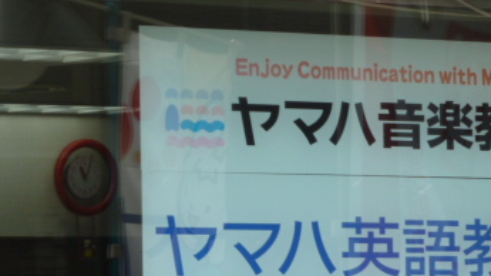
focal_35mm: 319
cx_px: 317
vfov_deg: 3.8
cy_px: 175
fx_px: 4153
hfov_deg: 6.8
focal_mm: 25.9
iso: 80
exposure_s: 1/160
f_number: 4.5
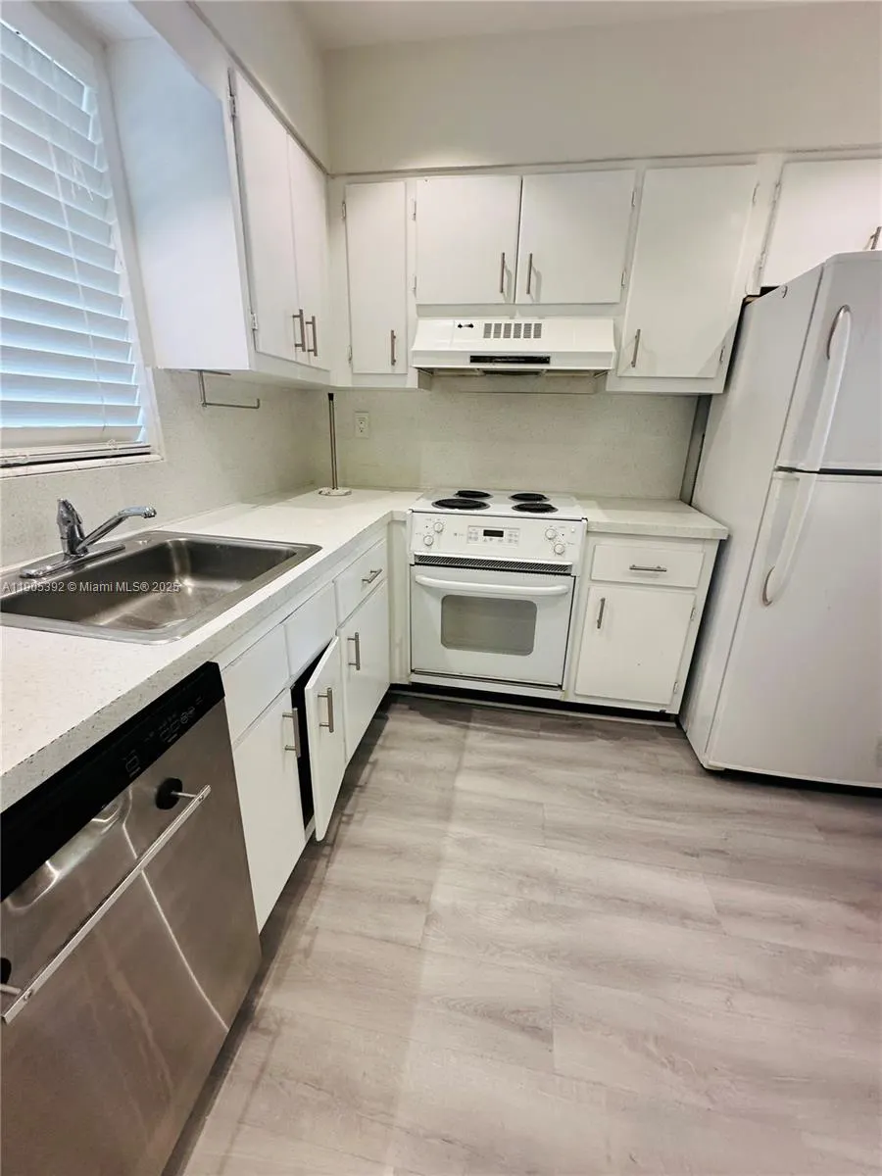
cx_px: 441
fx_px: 476
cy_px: 588
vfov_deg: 102.1
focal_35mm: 14
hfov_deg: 85.7
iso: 160
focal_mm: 2.22
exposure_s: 1/120
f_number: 2.2
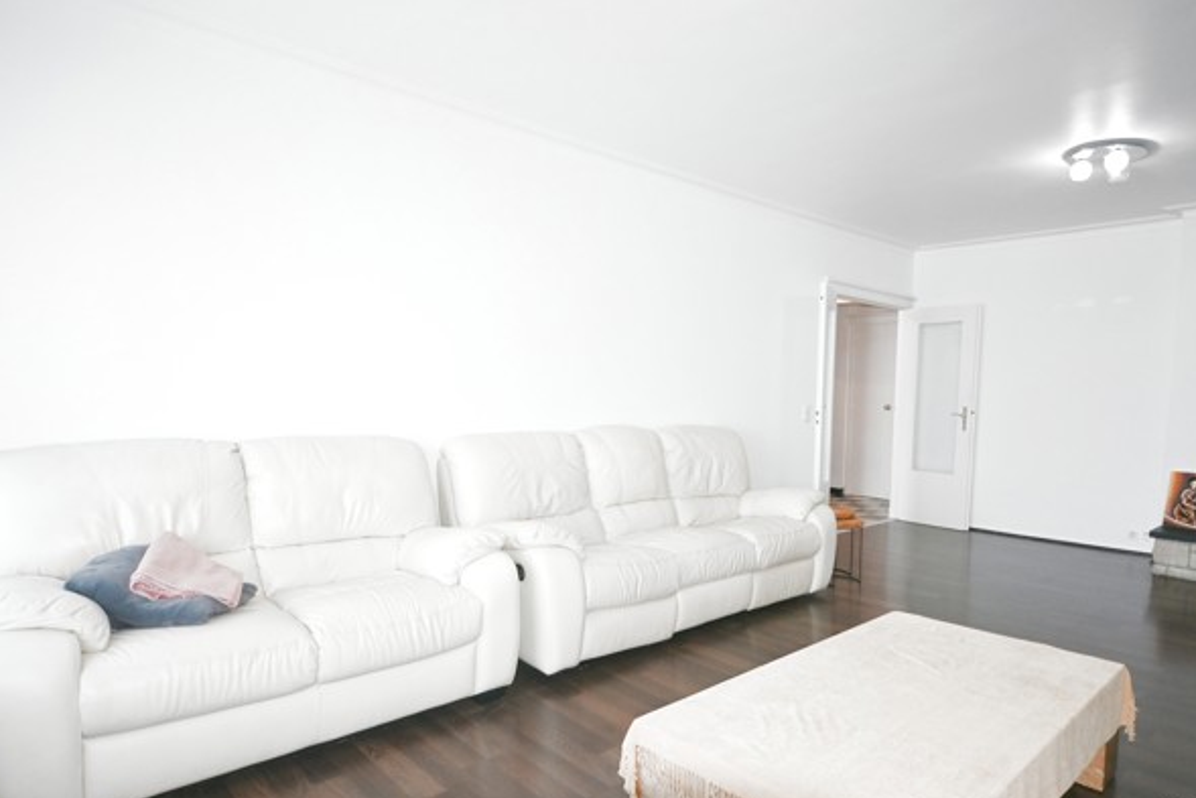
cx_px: 682
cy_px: 453
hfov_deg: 78.1
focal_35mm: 22
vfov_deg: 57.1
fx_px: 731
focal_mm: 12
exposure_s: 1/60
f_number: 3.5
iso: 280
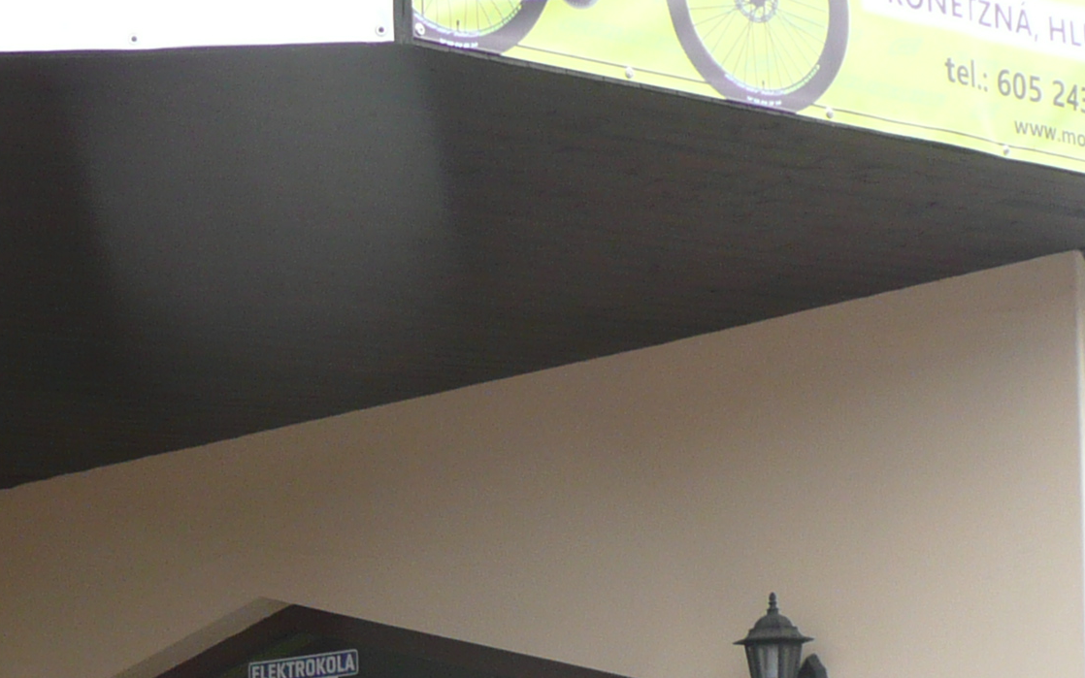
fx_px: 2928
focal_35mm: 99
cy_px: 850
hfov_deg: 20.8
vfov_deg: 12.8
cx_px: 220
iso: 100
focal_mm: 5.5
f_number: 3.6
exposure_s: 1/80
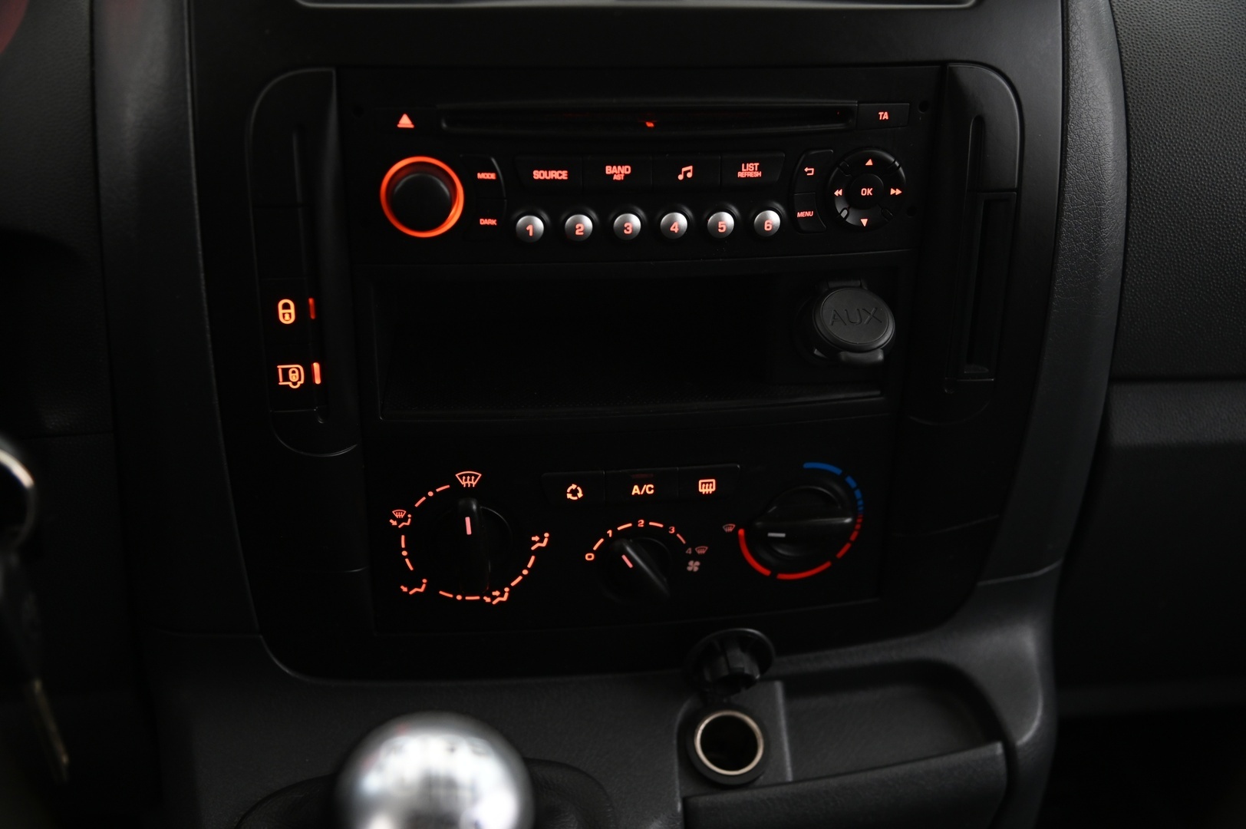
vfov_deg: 33.3
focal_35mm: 40
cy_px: 414
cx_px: 623
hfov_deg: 48.5
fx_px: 1383
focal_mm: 40
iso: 2000
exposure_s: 1/13
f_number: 4
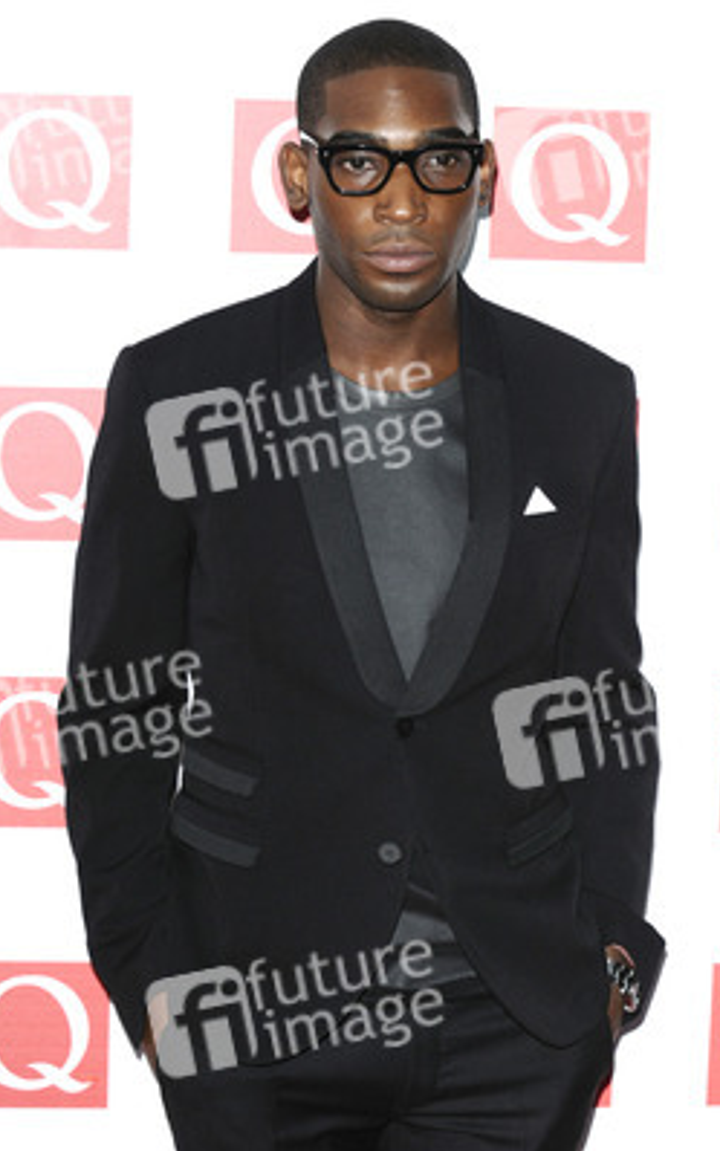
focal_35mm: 123
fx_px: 3859
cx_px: 380
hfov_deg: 10.7
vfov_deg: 17.0
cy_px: 576
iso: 320
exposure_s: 1/200
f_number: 4.5
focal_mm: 80
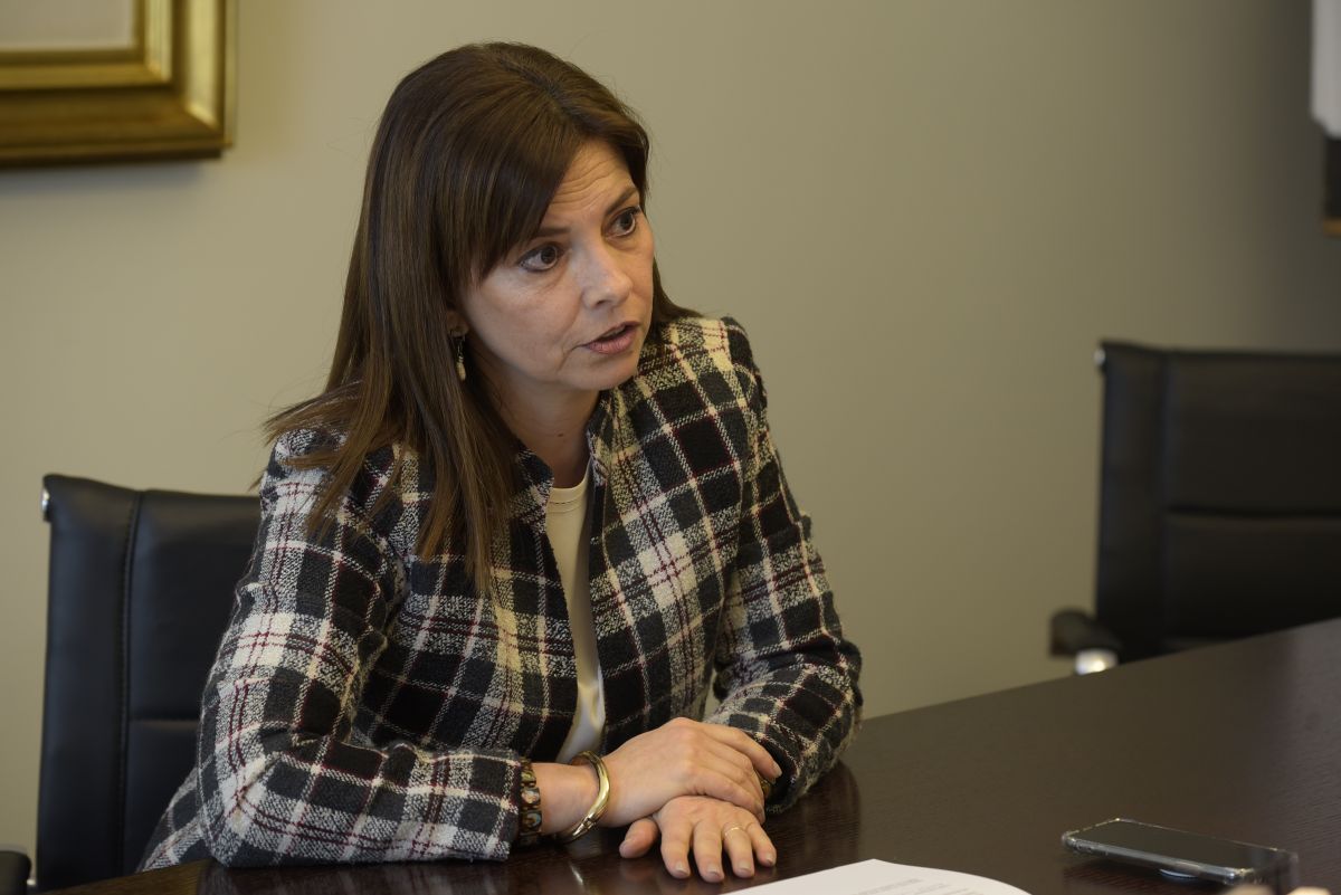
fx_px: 4322
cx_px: 670
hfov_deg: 17.6
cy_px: 448
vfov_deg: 11.8
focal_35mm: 116
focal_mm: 116
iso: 640
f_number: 4.5
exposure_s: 1/100
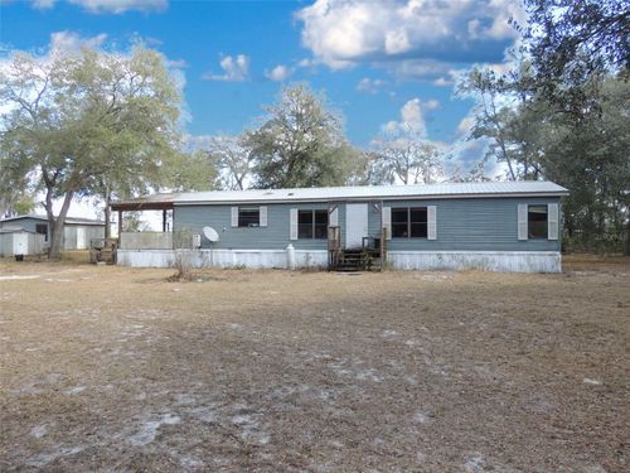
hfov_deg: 71.6
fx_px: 437
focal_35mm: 24
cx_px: 315
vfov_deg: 56.8
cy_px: 236
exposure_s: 1/250
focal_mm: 4.3
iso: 100
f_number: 3
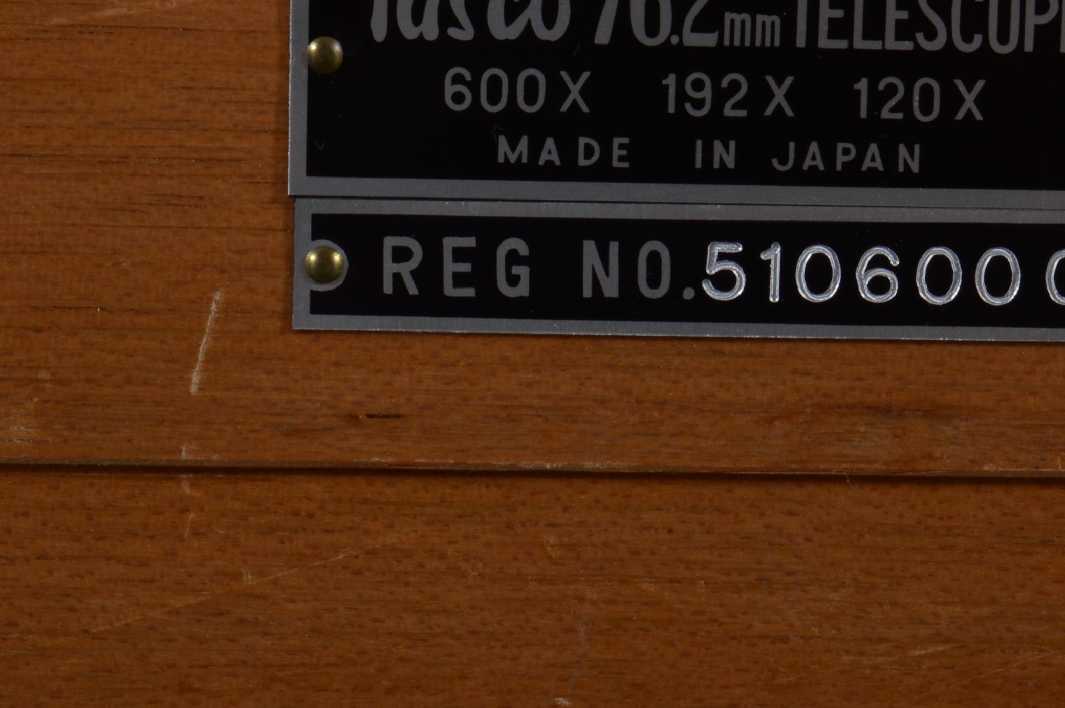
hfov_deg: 8.6
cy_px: 54
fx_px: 7048
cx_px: 696
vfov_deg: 5.7
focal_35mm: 238
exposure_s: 1/125
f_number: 16
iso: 100
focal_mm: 55
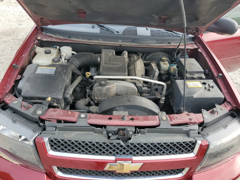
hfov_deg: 67.3
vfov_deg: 53.1
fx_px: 180
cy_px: 90
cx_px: 120
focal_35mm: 26
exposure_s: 1/588
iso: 50
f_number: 1.5
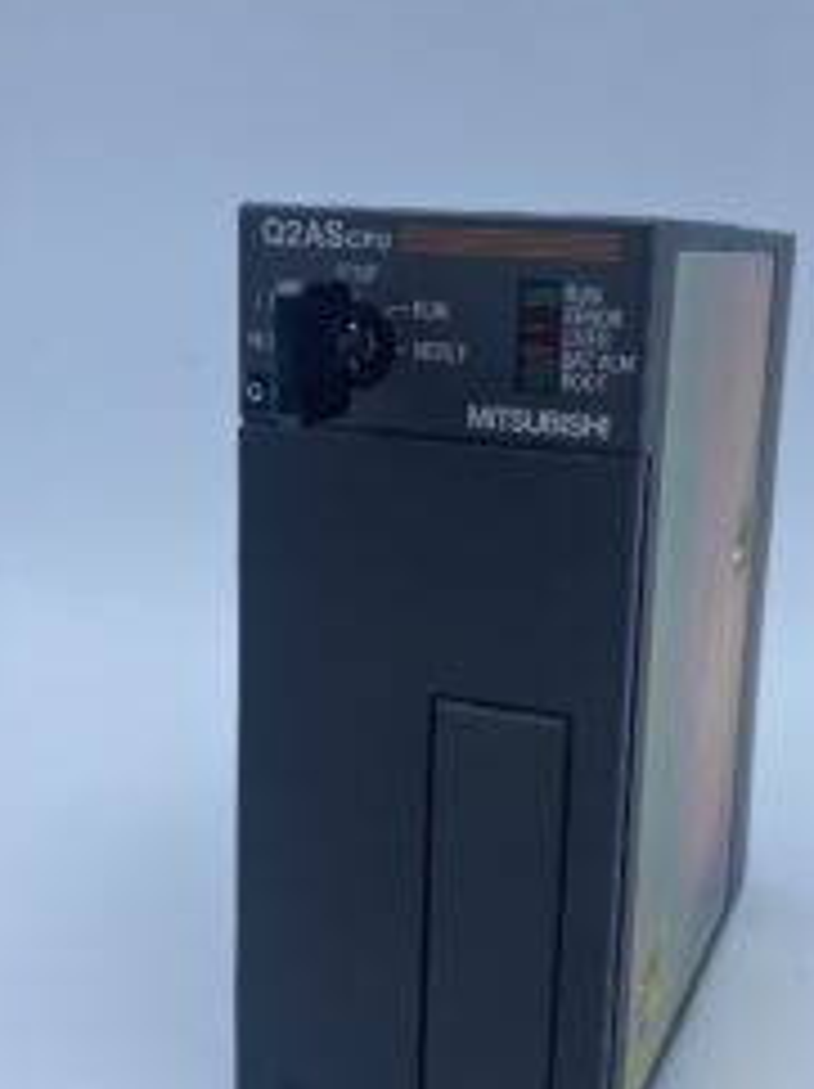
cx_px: 490
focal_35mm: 43
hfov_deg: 33.4
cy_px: 554
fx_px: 1351
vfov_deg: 43.9
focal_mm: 4.25
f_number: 1.8
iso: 32
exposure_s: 1/1063
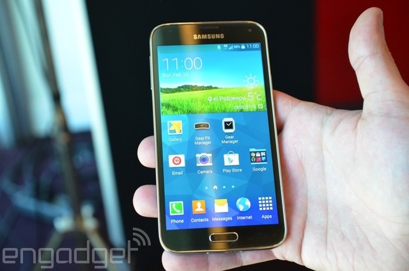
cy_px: 136
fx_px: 680
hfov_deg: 33.5
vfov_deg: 22.5
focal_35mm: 60
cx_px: 204
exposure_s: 1/80
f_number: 4.5
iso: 2500
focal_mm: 40
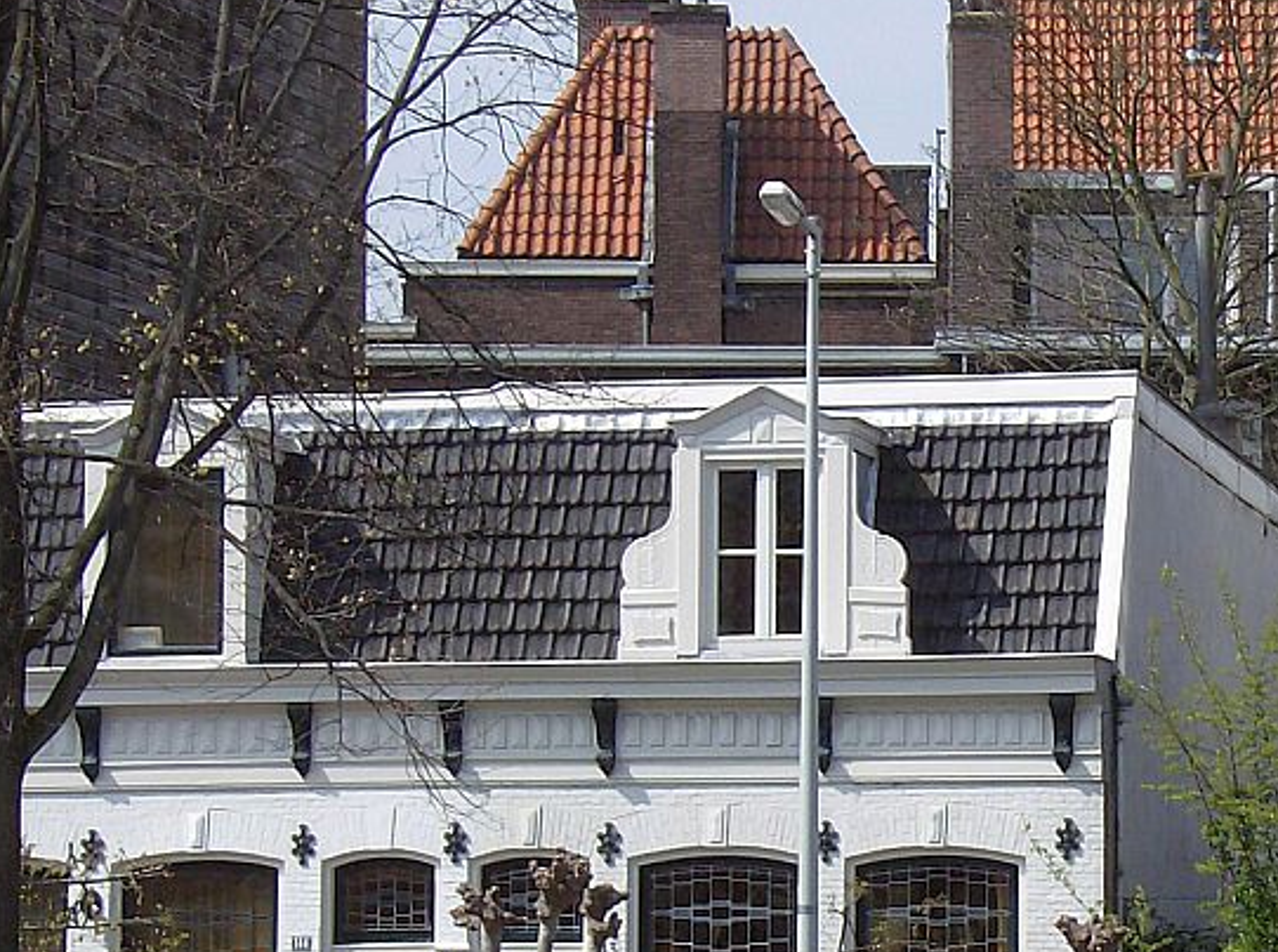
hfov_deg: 9.7
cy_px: 637
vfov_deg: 7.2
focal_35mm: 204
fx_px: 7515
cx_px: 1141
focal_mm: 18
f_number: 7.8
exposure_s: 1/273
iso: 100
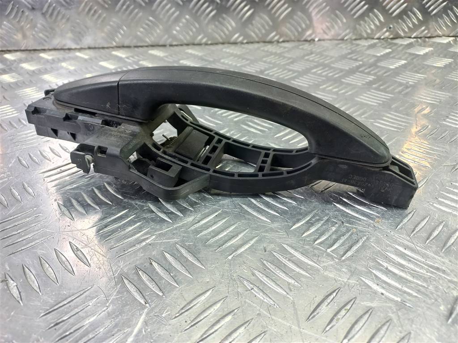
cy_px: 172
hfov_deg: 69.4
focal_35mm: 25
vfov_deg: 54.9
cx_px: 229
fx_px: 331
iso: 125
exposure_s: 1/50
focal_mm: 4.6
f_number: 1.8
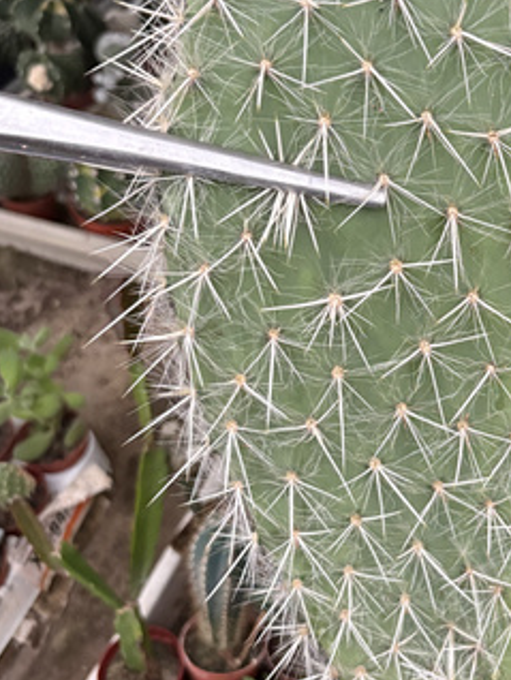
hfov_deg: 28.7
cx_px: 443
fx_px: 963
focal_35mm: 49
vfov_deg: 38.9
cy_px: 319
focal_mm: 5.96
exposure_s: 1/60
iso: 400
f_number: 1.6
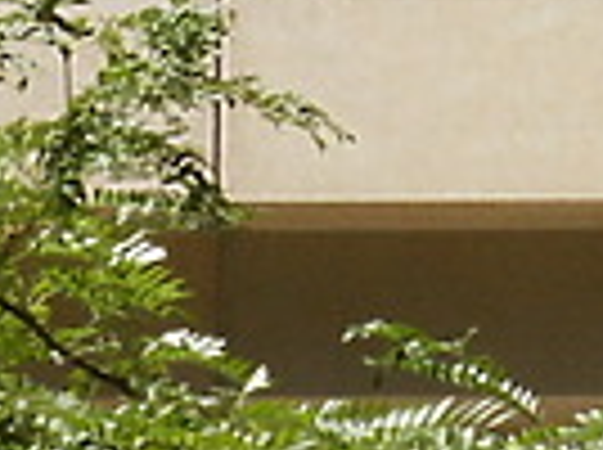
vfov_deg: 2.1
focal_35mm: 706
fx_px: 12276
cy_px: -457
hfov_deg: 2.8
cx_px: 1202
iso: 64
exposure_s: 1/125
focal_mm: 21.32
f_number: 8
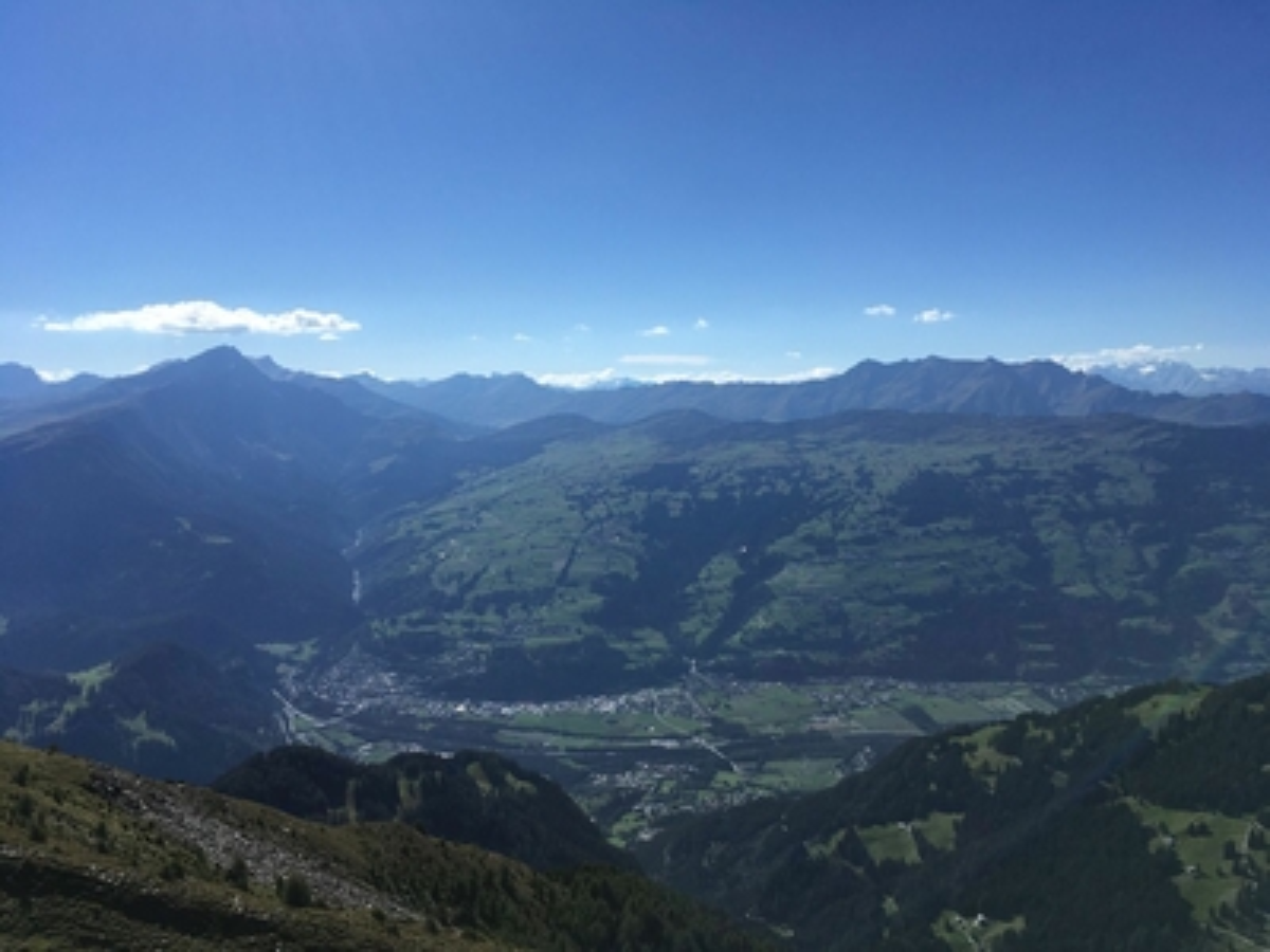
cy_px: 476
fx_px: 1064
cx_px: 635
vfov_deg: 48.2
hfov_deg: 61.7
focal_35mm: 29
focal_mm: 4.15
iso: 25
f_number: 2.2
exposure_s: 1/3077
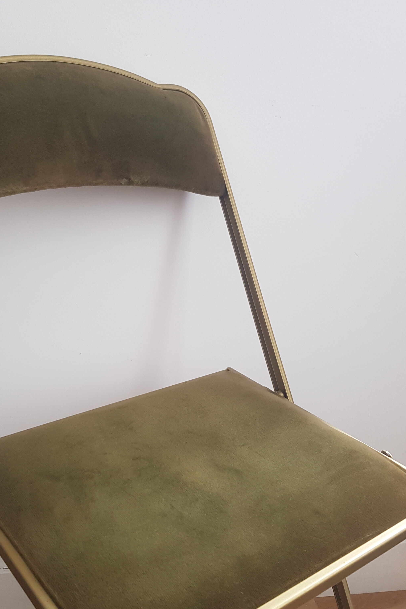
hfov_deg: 36.6
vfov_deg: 53.1
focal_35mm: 36
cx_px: 148
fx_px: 609
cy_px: 295
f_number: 1.7
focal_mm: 4.2
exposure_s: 1/50
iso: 160
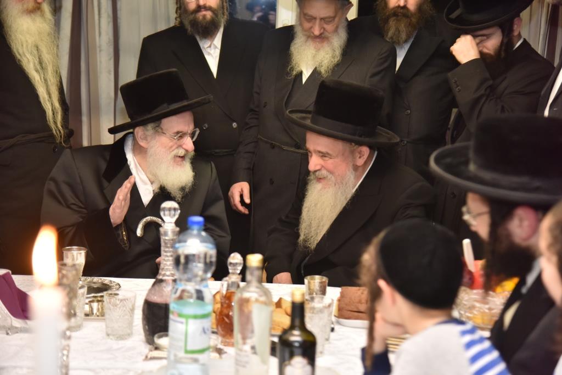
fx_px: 906
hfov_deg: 34.5
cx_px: 281
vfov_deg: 23.4
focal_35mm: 58
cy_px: 188
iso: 2000
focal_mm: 58
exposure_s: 1/160
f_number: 4
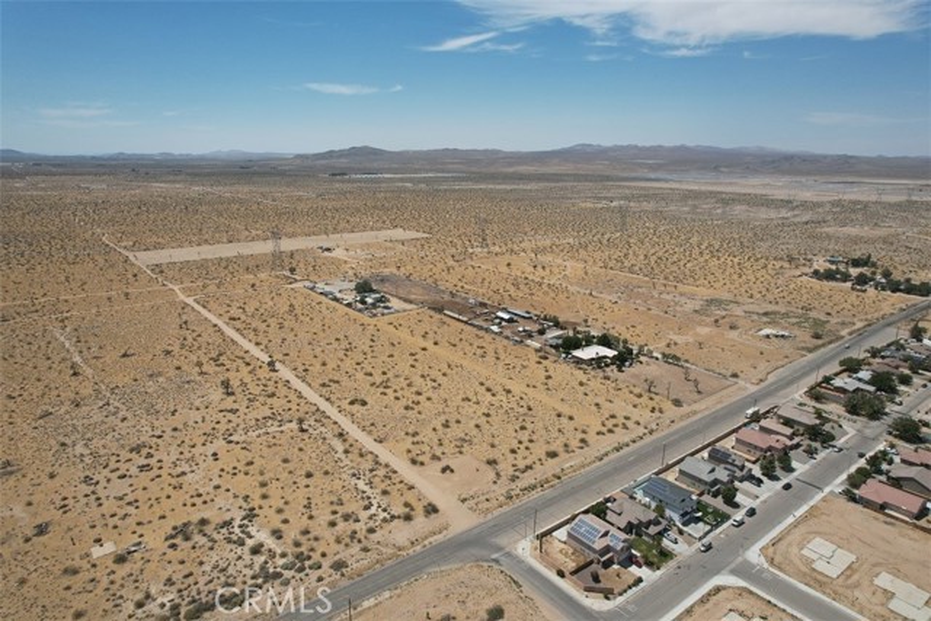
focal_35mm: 22
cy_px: 310
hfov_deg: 78.6
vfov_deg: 57.3
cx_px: 466
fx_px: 569
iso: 100
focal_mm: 8.38
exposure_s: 1/800
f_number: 2.8
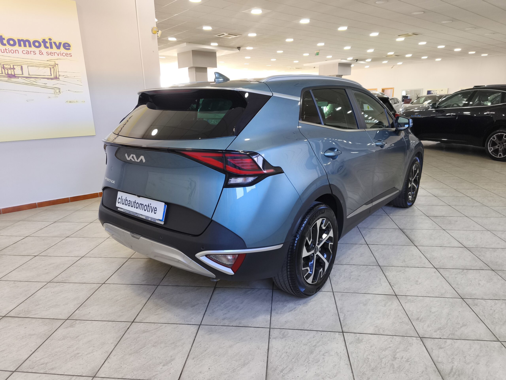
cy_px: 190
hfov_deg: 73.9
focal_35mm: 23
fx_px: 336
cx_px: 253
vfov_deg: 58.9
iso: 250
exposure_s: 1/100
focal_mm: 5.35
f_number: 1.7
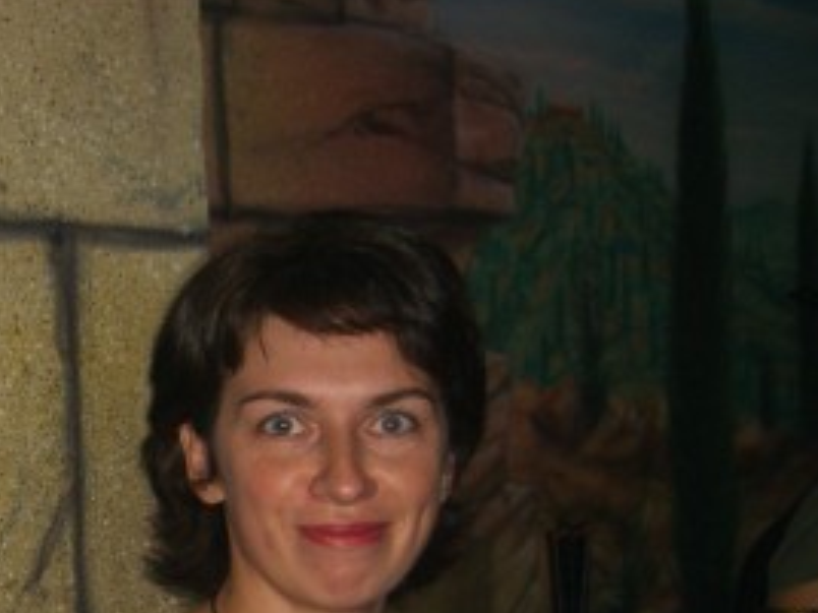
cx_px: -24
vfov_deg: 16.9
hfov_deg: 22.1
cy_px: 647
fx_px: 2009
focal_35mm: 85
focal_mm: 7.9
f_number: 2.8
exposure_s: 1/60
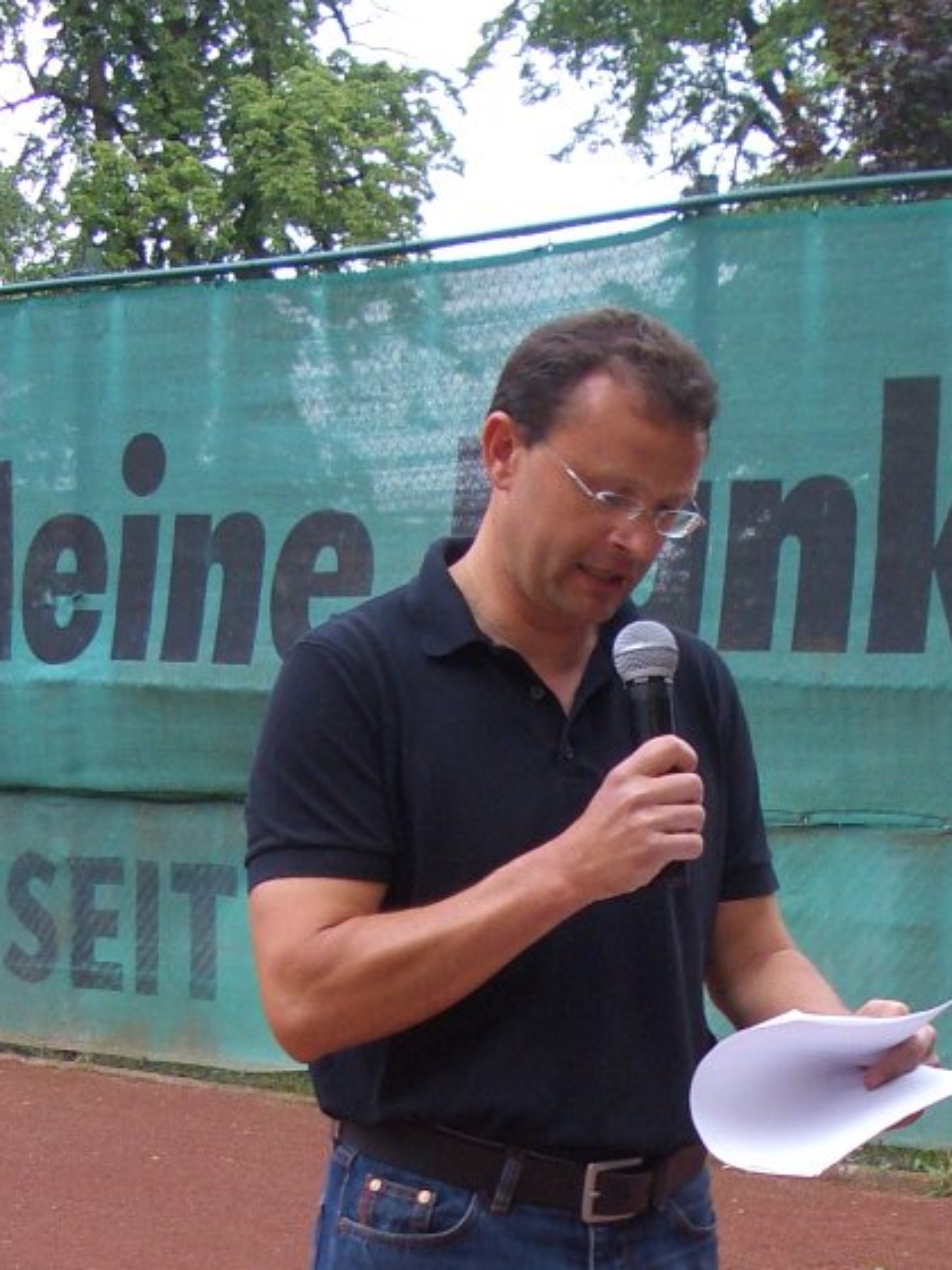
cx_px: 610
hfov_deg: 18.4
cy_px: 1107
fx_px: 2934
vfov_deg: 23.8
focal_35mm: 80
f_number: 2.6
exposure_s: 1/100
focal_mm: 5.8
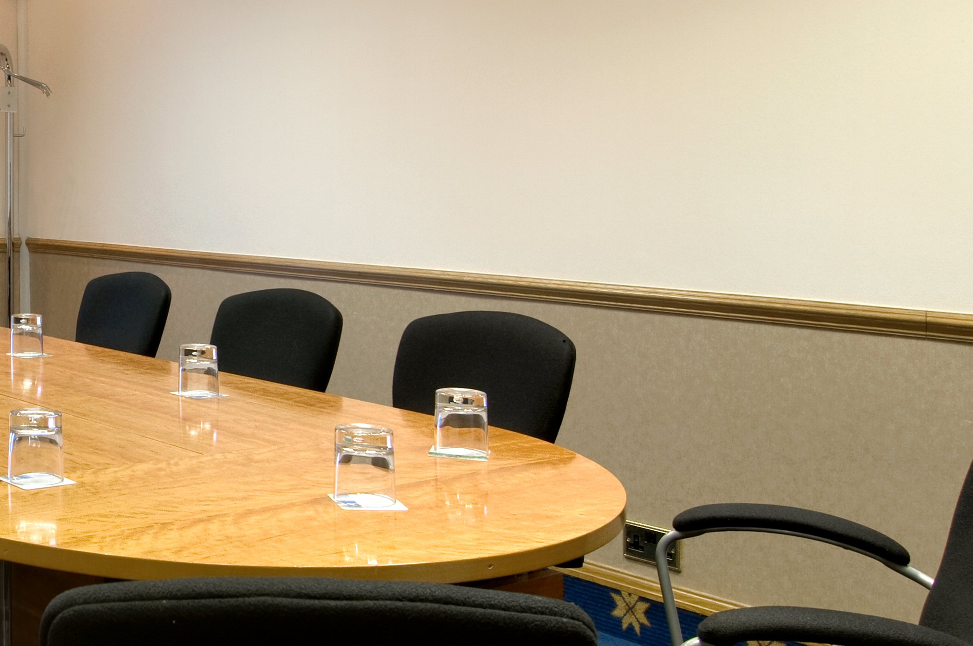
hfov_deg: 40.0
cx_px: 3
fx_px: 1161
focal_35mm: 43
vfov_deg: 31.1
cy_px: 307
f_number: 8
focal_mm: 14
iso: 280
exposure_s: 1/2
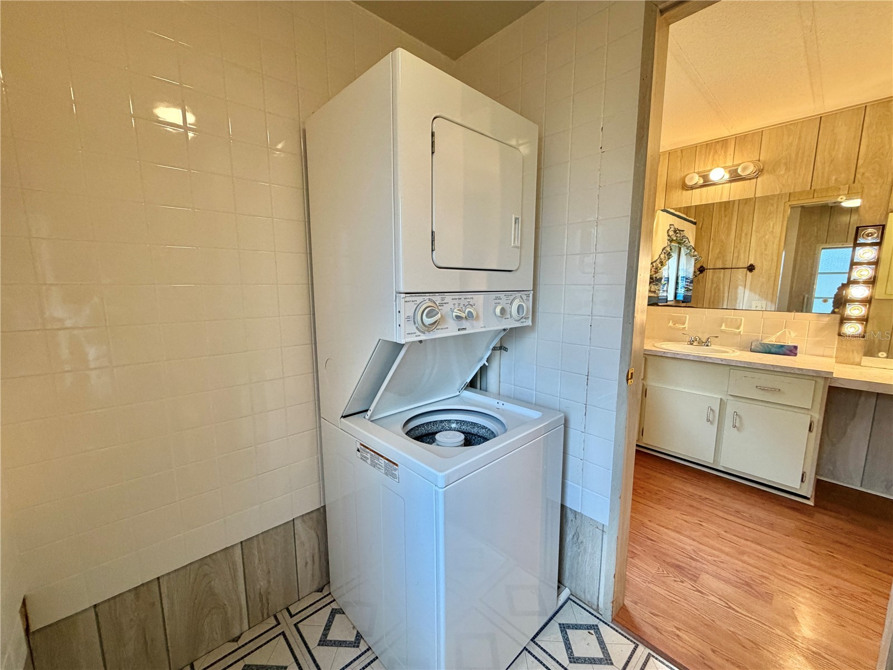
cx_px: 446
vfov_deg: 85.7
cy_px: 335
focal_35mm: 14
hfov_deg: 102.1
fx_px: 361
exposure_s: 1/60
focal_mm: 2.22
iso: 250
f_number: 2.2
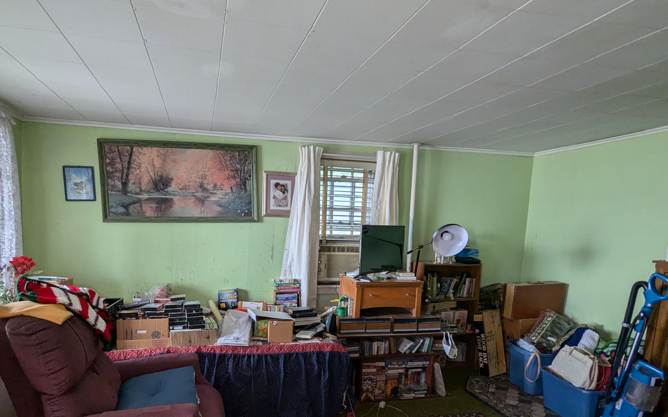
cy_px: 283
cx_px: 294
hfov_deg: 81.9
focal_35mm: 21
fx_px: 382
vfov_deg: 55.9
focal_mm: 2.35
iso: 103
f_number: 2.2
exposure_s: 1/40
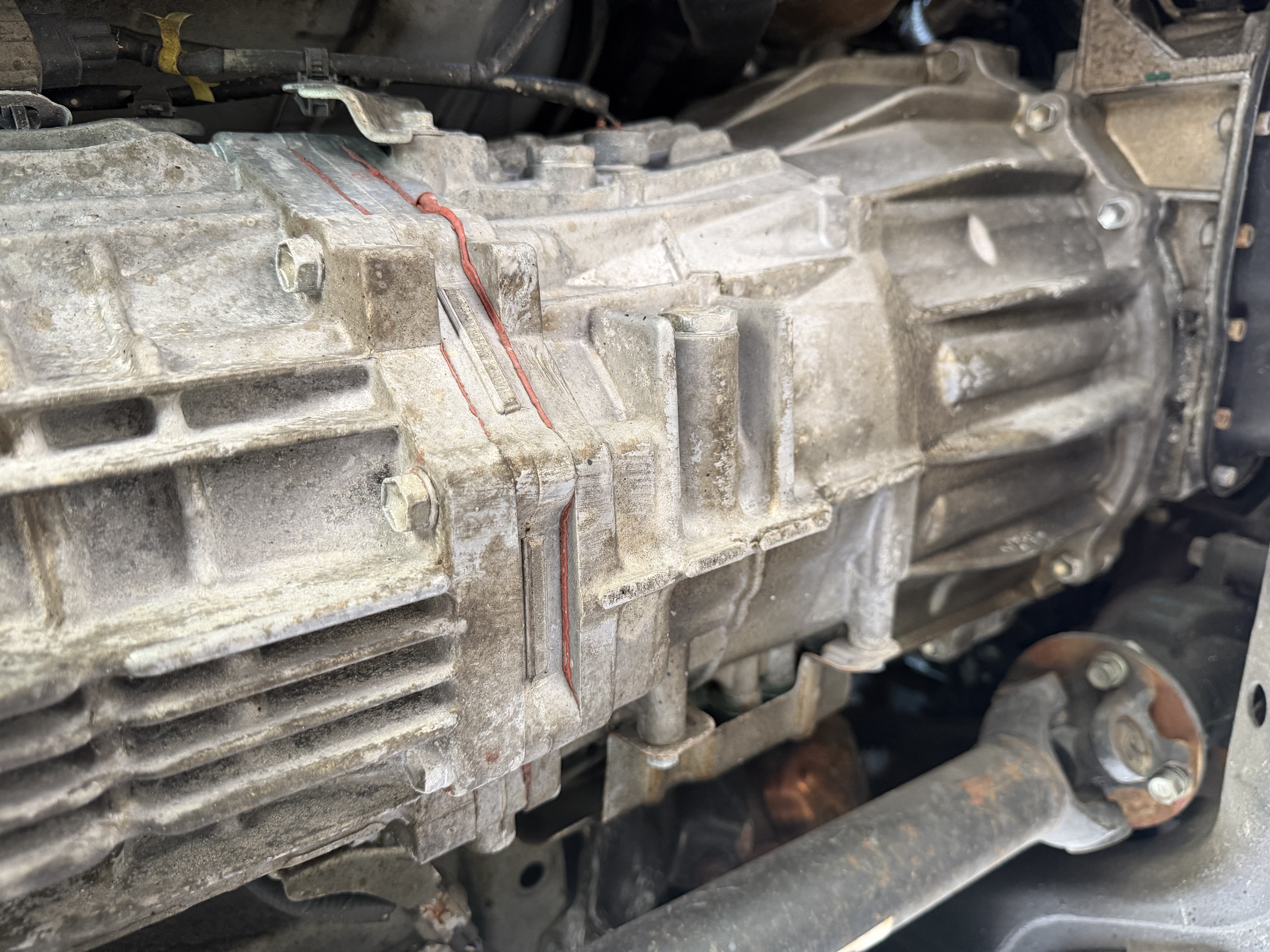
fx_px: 881
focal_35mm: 24
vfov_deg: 56.8
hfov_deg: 71.6
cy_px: 476
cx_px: 635
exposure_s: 1/60
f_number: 1.78
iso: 320
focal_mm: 6.76
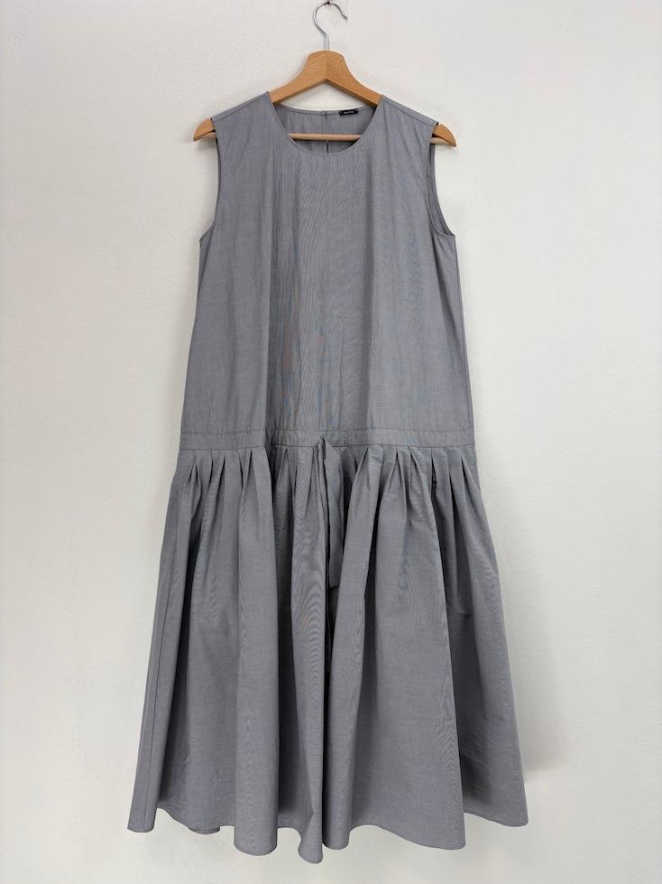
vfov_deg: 67.3
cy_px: 442
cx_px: 331
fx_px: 663
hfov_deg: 53.1
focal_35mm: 26
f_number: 1.6
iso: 40
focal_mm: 5.96
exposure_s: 1/122
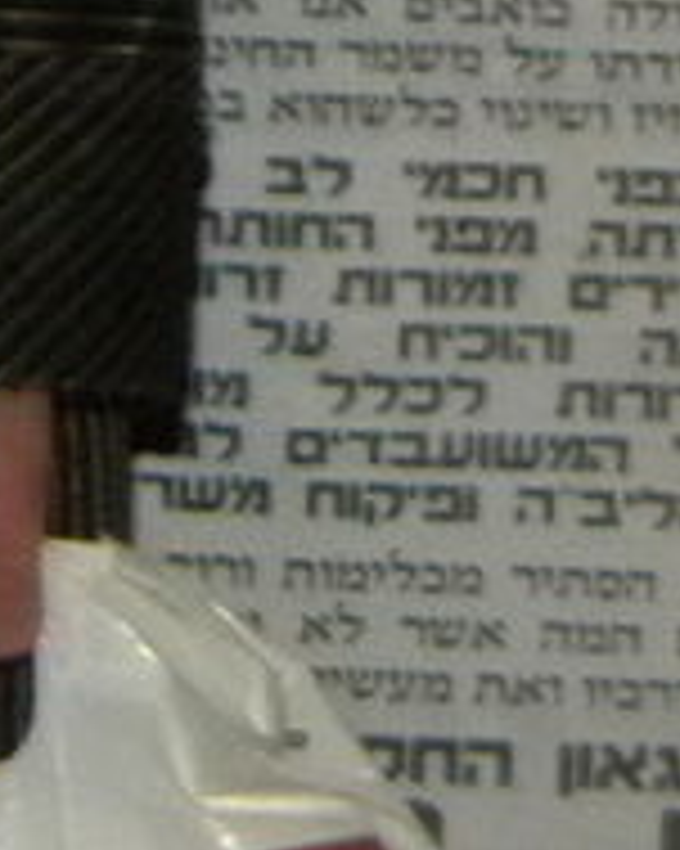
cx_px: 3094
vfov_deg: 6.5
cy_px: -18
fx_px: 7478
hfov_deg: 4.6
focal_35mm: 297
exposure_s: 1/30
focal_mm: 7.3
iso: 400
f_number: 3.8
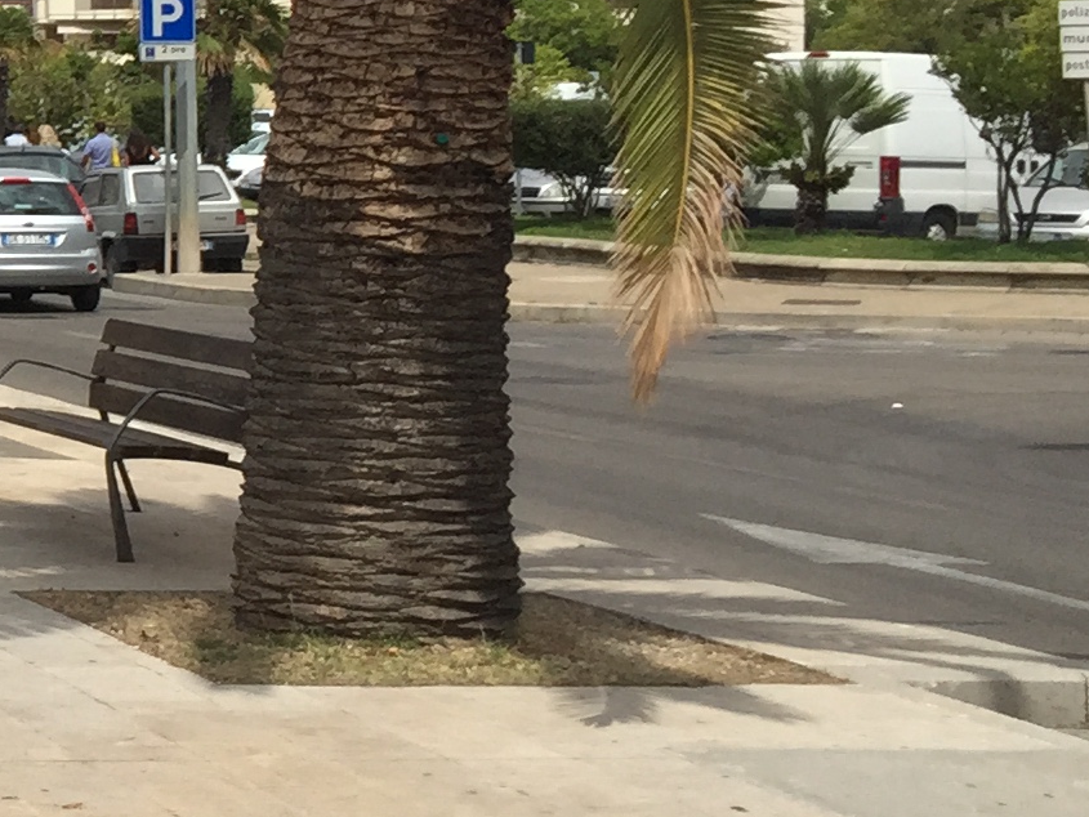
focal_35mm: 112
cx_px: -974
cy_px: 32
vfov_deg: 13.1
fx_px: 3524
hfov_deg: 14.9
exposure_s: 1/3049
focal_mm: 4.15
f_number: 2.2
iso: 32
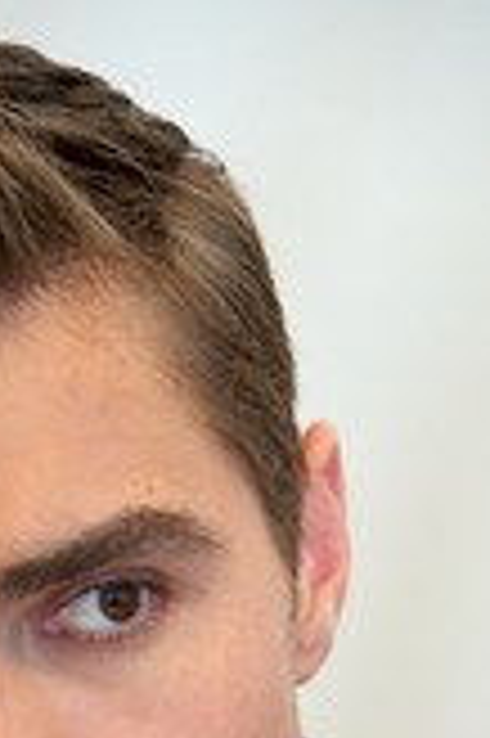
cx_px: 144
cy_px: 814
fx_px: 9984
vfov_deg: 4.2
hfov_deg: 2.8
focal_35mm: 488
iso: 500
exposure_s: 1/80
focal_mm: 200
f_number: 5.6
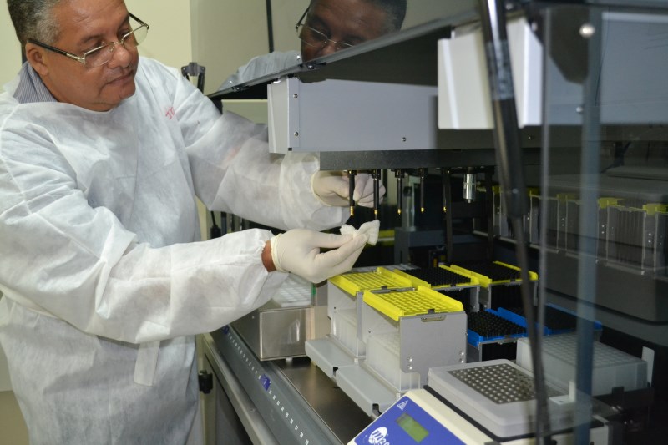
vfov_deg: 34.2
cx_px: 334
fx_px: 723
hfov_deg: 49.6
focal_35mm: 39
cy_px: 222
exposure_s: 1/60
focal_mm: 26
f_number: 4.2
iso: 1800
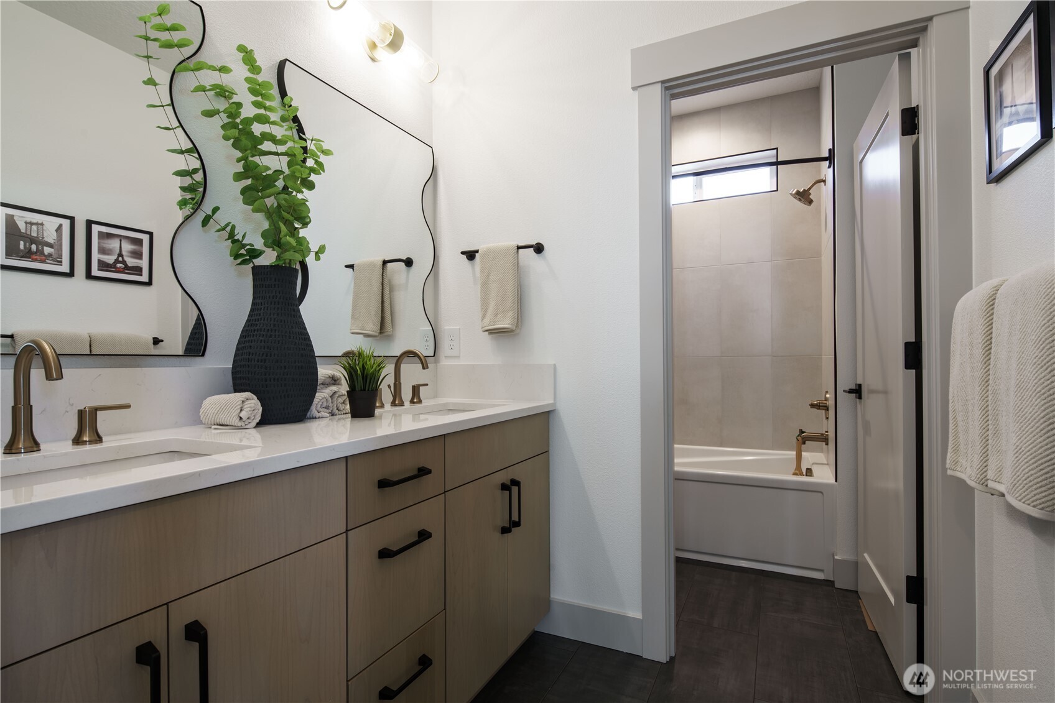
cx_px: 528
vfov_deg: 70.5
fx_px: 498
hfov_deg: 93.3
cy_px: 352
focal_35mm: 17
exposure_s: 1/1.67
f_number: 11
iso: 100
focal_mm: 17
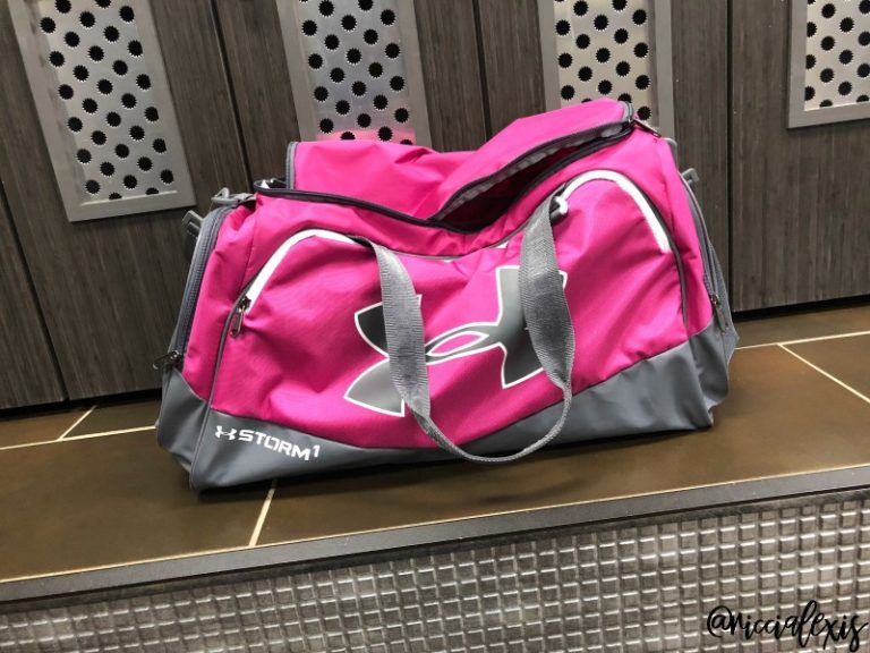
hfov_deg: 63.4
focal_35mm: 28
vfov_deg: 49.7
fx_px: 704
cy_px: 326
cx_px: 435
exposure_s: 1/15
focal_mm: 4
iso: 100
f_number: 1.8
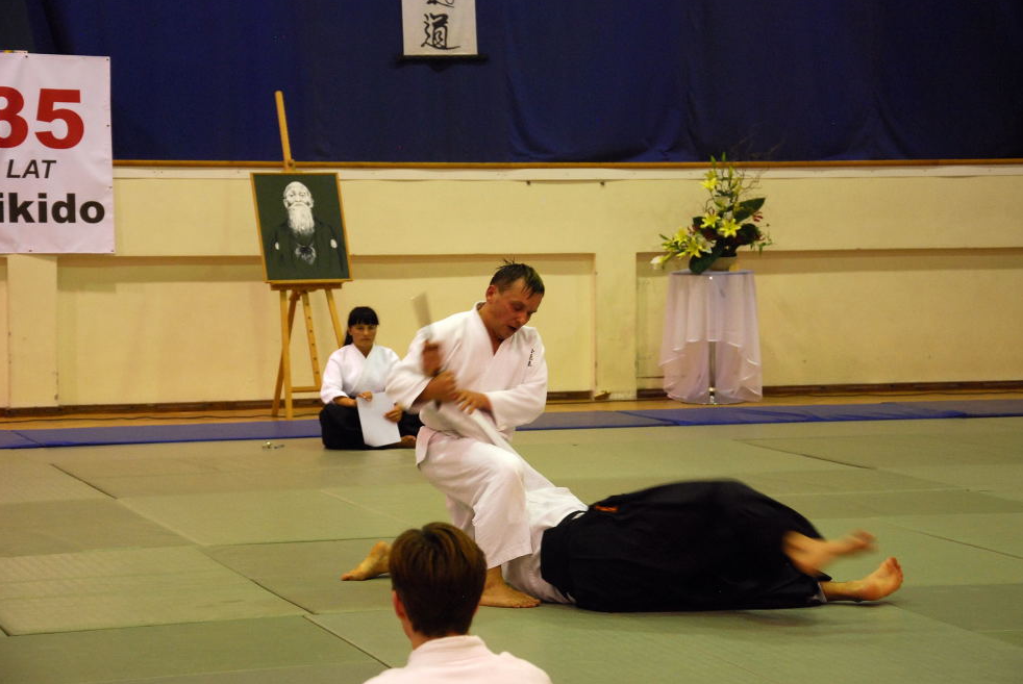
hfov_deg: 21.0
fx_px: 2759
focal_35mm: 97
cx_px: 529
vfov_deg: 14.1
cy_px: 334
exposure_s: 1/40
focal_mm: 62
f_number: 5.3
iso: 800
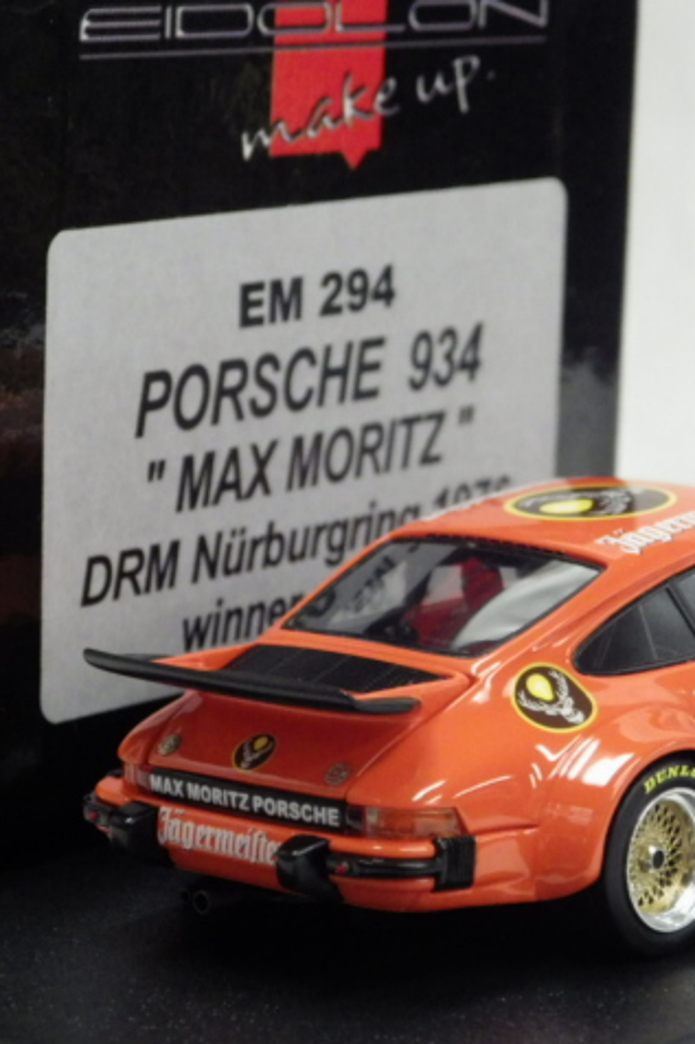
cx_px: 513
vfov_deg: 14.3
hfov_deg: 9.5
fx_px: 4173
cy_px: 524
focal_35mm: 144
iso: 800
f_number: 4.6
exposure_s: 1/40
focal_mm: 18.4
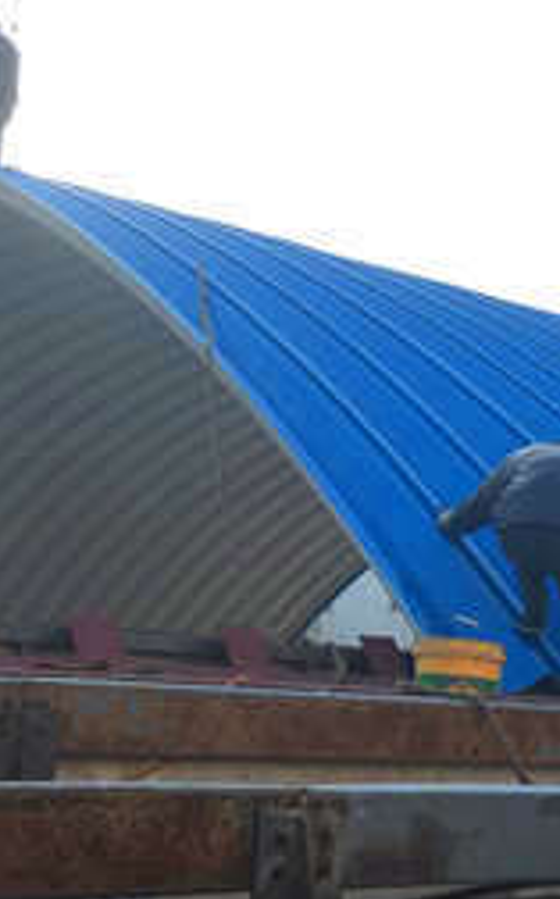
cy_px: 384
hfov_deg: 21.2
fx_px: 1493
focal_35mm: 61
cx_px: 285
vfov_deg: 33.5
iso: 25
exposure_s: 1/411
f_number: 2.2
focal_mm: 4.15
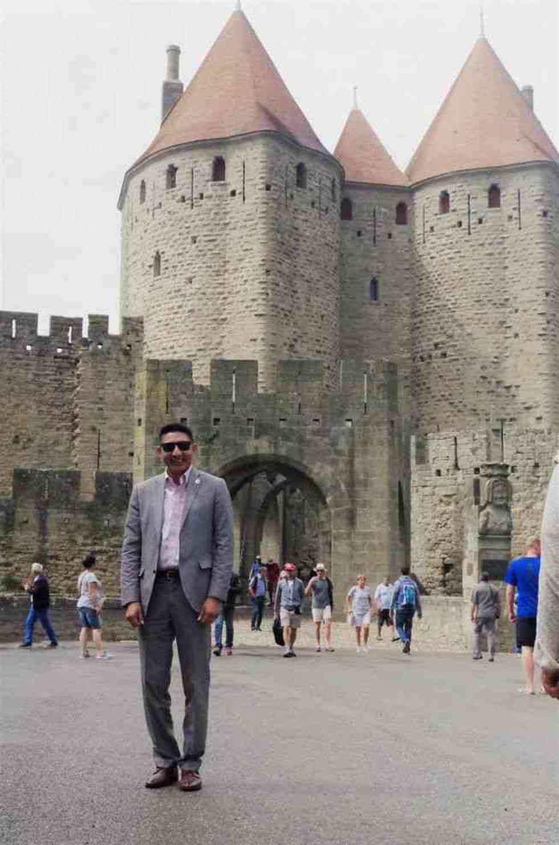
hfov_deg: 27.4
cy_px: 422
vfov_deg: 40.4
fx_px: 1147
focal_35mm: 49
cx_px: 280
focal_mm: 32.5
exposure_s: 1/2500
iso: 3200
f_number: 11
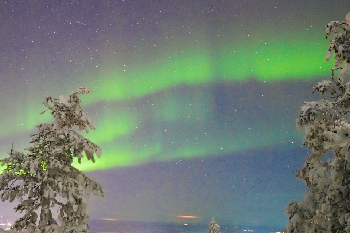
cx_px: 159
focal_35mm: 28
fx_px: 272
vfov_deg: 45.6
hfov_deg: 65.4
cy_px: 159
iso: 2500
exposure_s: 4
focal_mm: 14
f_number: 2.8
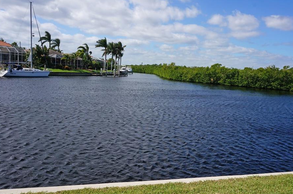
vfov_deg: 42.2
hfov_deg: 60.3
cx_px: 159
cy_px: 98
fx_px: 252
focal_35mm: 31
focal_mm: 18
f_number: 16
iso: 100
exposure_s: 1/125
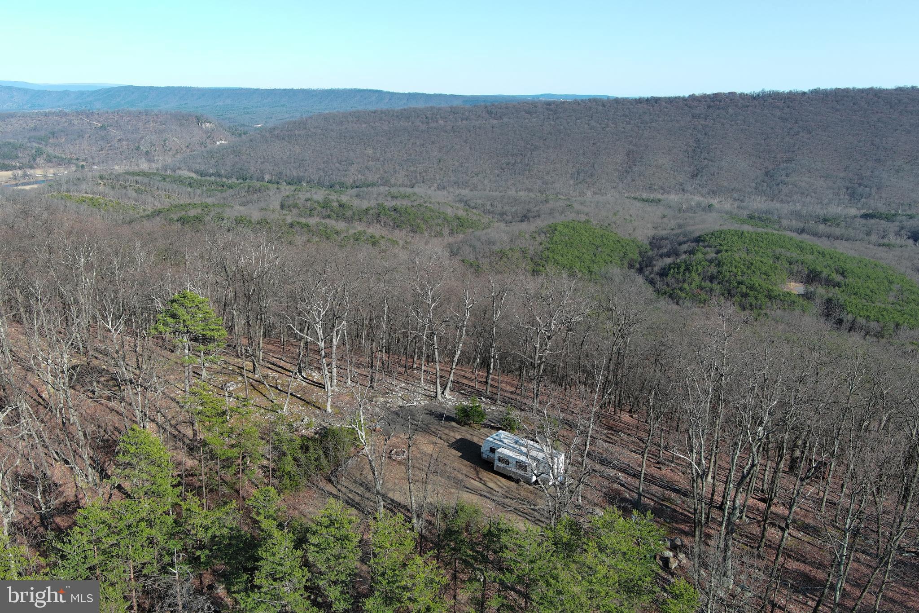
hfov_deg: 63.7
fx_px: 740
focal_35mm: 29
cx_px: 460
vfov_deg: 45.0
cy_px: 306
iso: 100
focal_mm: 10.57
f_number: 2.8
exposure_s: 1/793
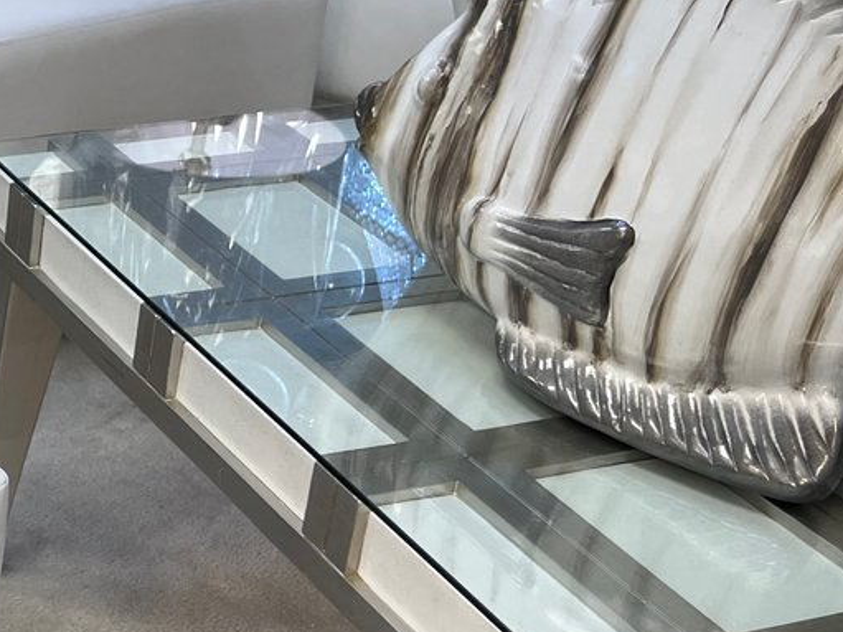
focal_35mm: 77
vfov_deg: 19.1
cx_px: -275
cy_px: 313
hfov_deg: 22.5
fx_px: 1875
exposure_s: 1/120
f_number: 1.5
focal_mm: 5.7
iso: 50
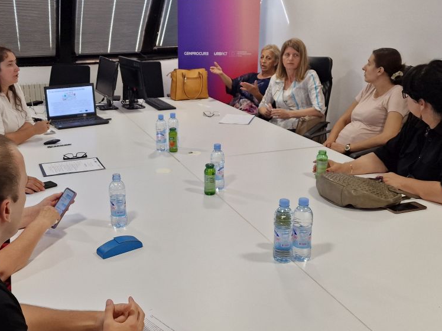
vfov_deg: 35.1
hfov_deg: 45.4
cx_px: 169
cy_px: 168
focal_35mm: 41
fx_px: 524
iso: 250
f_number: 1.8
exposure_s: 1/120
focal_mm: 6.4
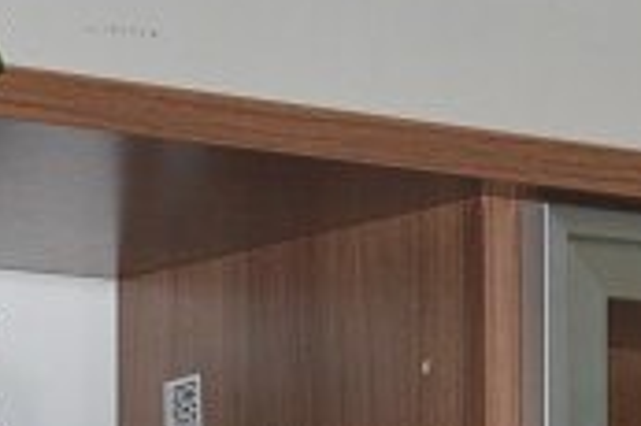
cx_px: 689
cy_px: 513
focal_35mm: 212
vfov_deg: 6.4
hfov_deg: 9.6
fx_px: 3771
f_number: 4.5
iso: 800
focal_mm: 35
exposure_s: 1/60
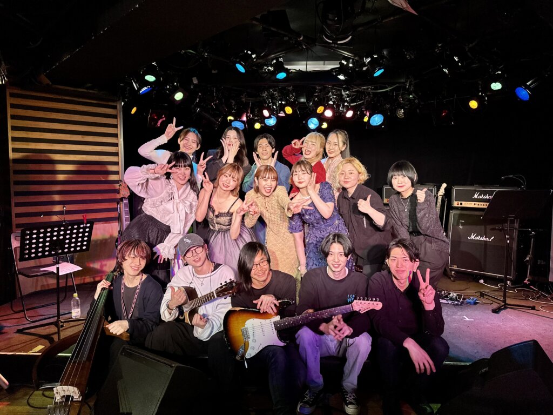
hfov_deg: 71.6
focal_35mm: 24
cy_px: 208
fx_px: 383
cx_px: 276
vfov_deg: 56.8
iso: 160
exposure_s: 1/100
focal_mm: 6.86
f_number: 1.78
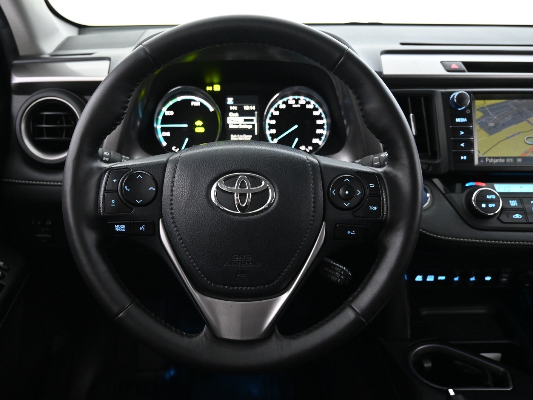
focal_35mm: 32
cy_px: 202
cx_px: 243
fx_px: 497
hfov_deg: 56.3
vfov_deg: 43.8
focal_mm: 19.5
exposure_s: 1/30
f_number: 3.8
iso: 4500
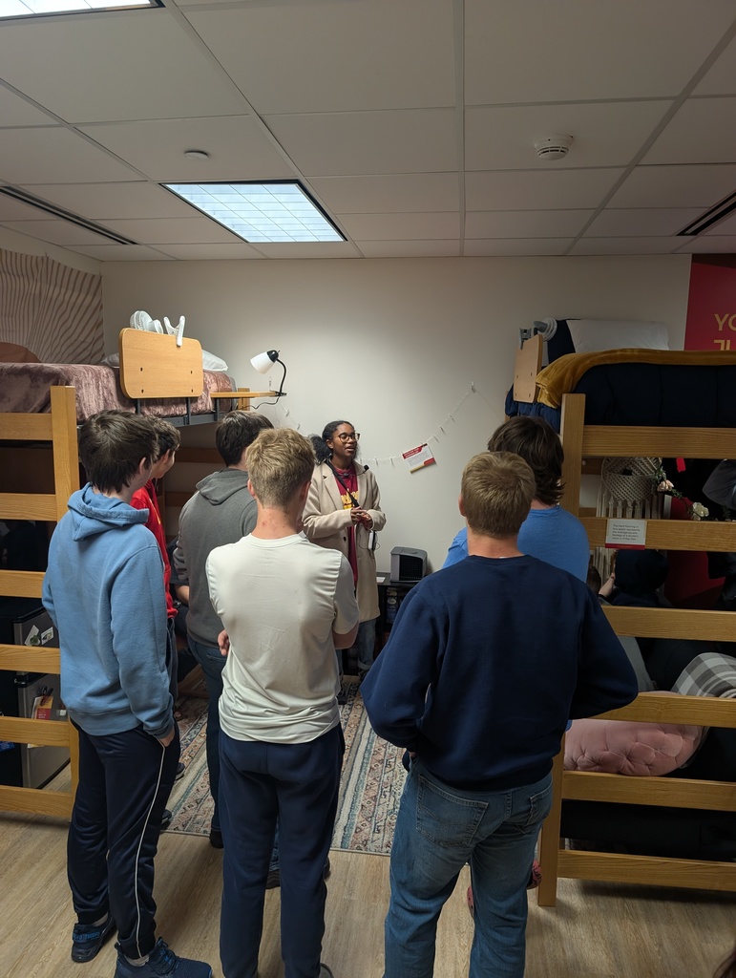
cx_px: 368
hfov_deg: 56.9
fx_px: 679
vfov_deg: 71.5
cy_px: 489
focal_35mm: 24
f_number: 1.68
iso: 171
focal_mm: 6.9
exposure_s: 1/120
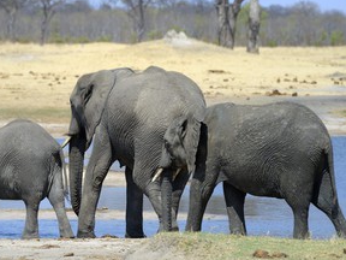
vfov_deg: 3.8
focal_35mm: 392
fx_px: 3918
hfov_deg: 5.1
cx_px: 111
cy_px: 123
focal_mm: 280
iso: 400
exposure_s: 1/800
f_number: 8
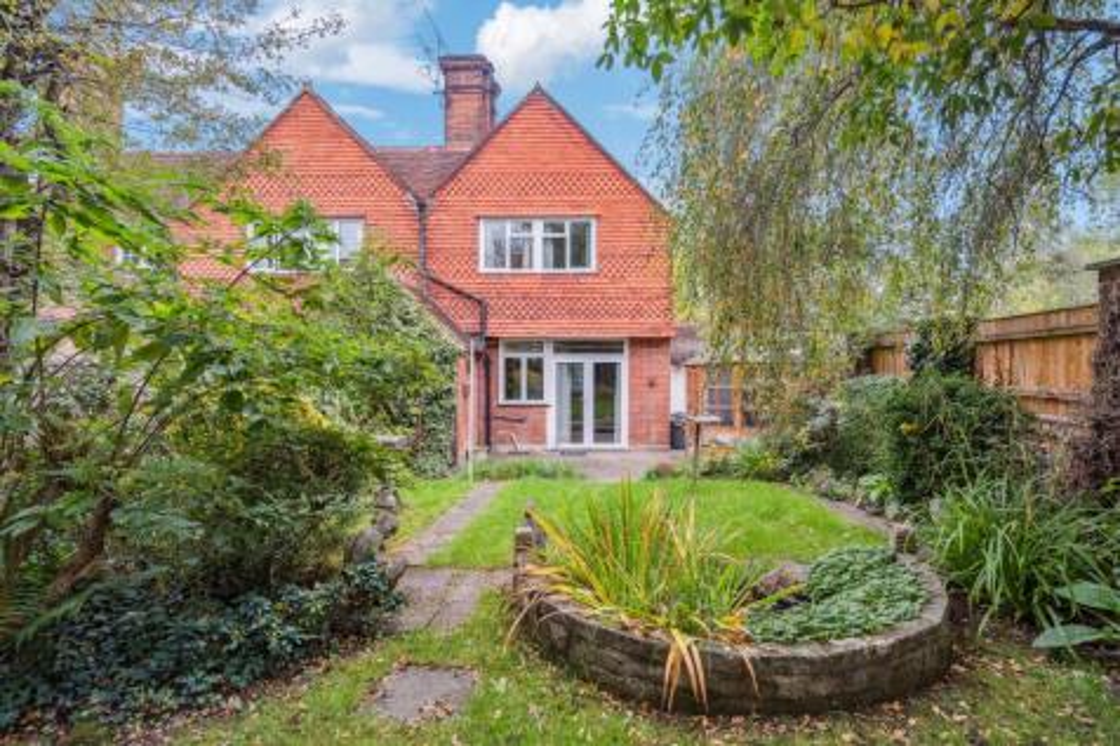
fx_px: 498
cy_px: 373
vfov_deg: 73.7
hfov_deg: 96.8
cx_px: 560
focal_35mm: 16
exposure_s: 1/30
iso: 320
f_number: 5.6
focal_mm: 16
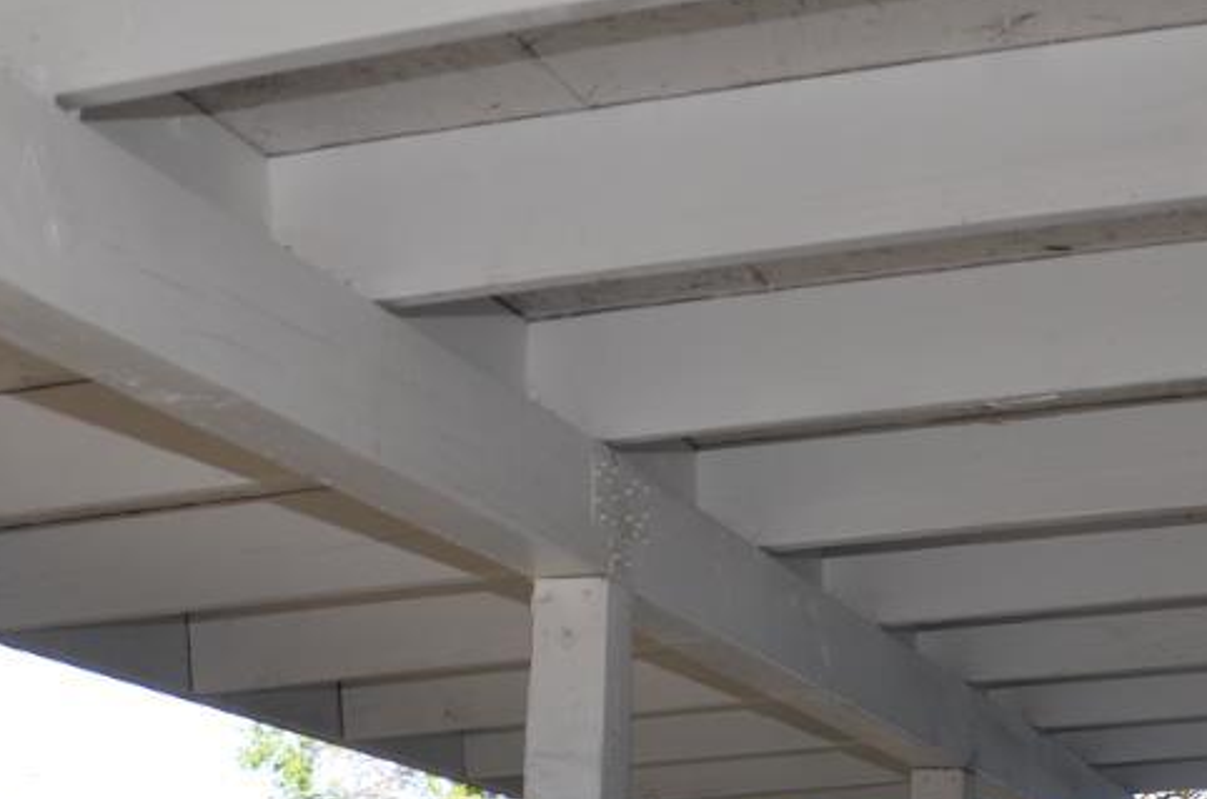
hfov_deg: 24.2
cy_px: 1188
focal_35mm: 84
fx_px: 2810
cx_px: 576
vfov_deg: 15.0
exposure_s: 1/250
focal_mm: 18
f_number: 4
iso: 140
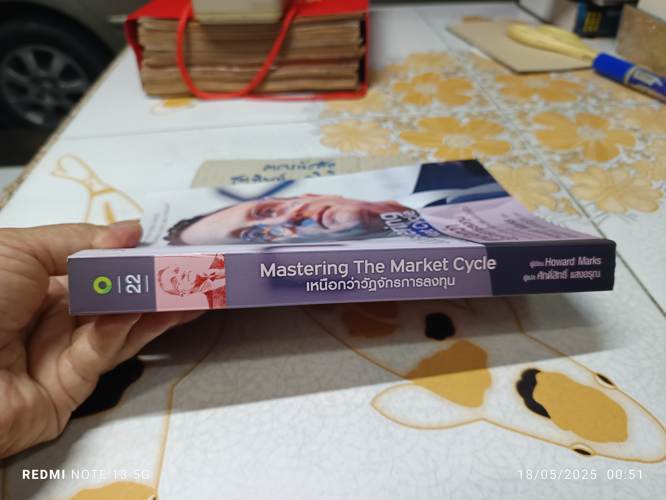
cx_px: 333
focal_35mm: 24
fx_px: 462
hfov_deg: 71.6
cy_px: 250
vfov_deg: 56.8
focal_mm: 5.31
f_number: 1.7
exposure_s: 1/25
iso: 989
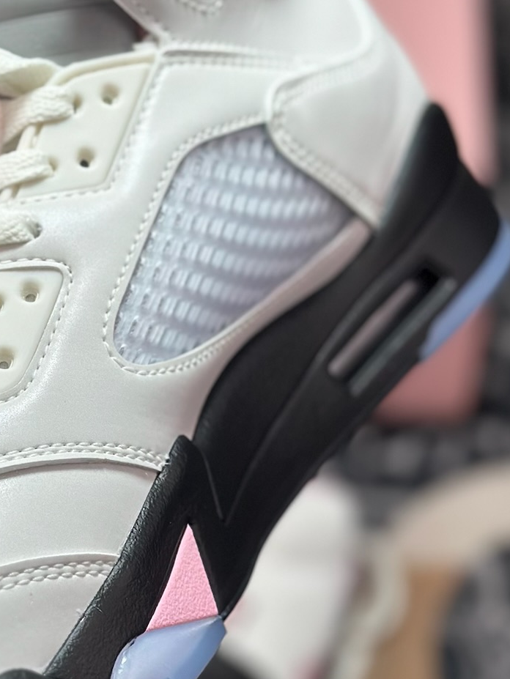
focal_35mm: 106
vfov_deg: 18.5
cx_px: 72
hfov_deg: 13.9
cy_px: 357
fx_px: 2081
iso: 80
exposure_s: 1/1565
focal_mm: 6.86
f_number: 1.78
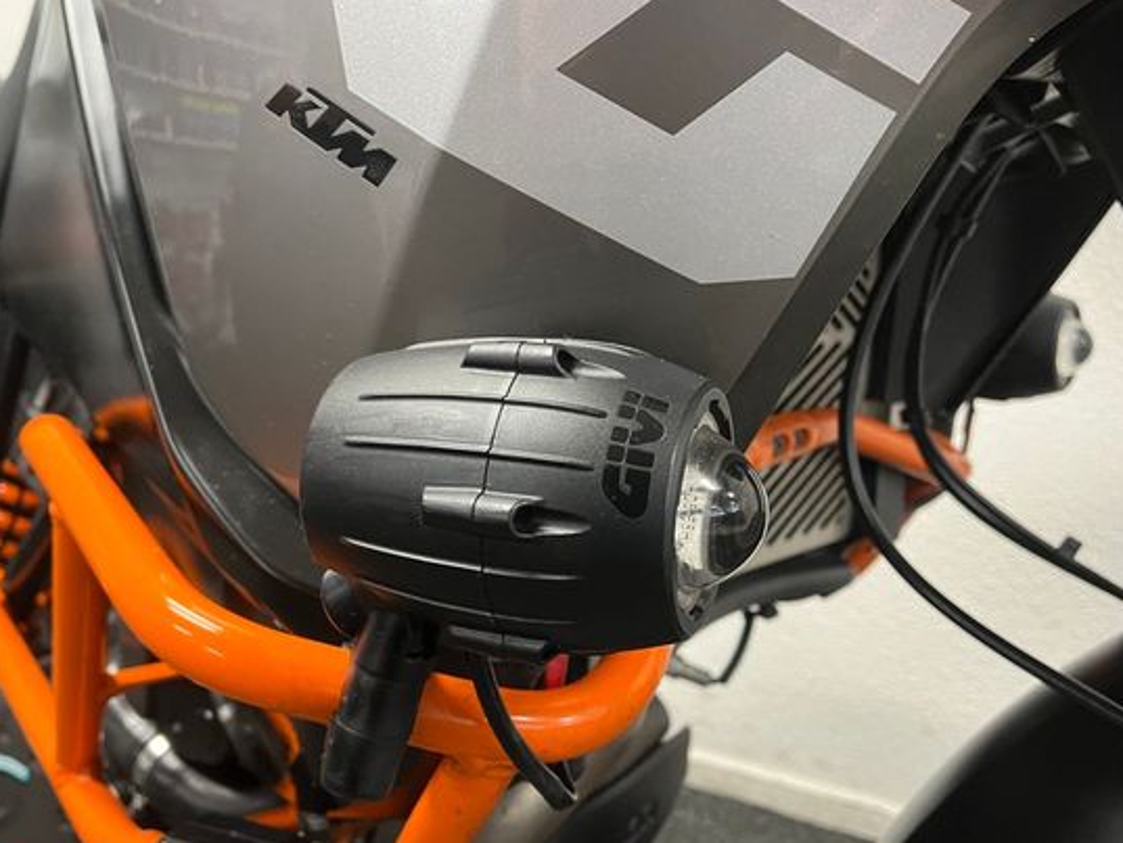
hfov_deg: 58.2
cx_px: 494
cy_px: 429
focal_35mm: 31
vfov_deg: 45.5
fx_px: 1006
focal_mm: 5.1
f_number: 1.6
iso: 320
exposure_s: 1/50
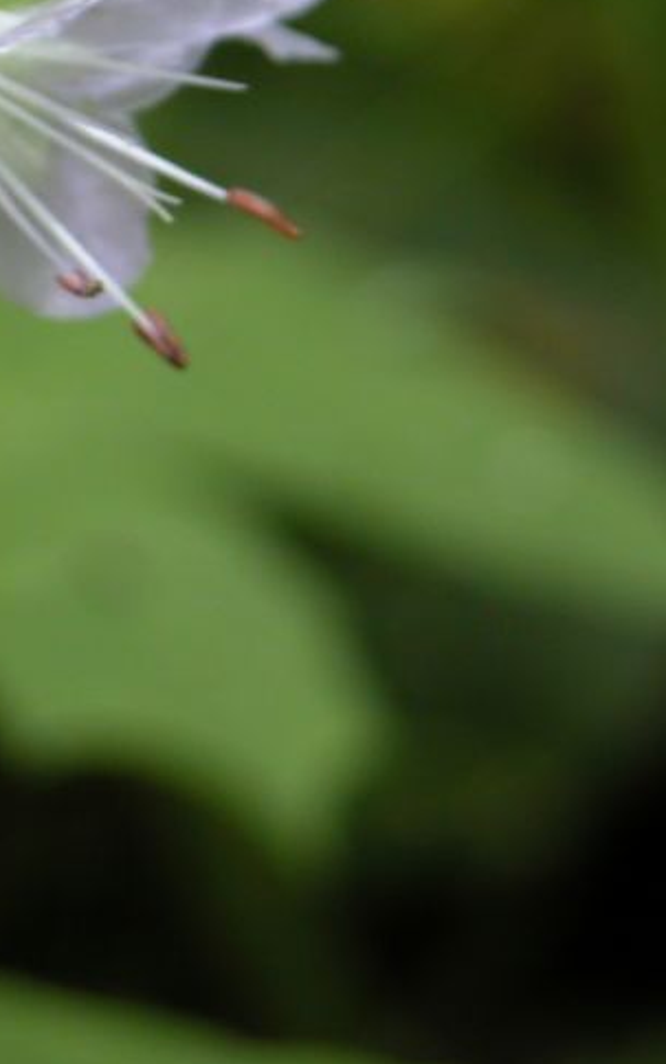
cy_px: 231
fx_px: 9427
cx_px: -723
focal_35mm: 325
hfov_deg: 4.0
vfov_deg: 6.5
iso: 100
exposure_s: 1/55.1
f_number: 3.7
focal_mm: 29.5
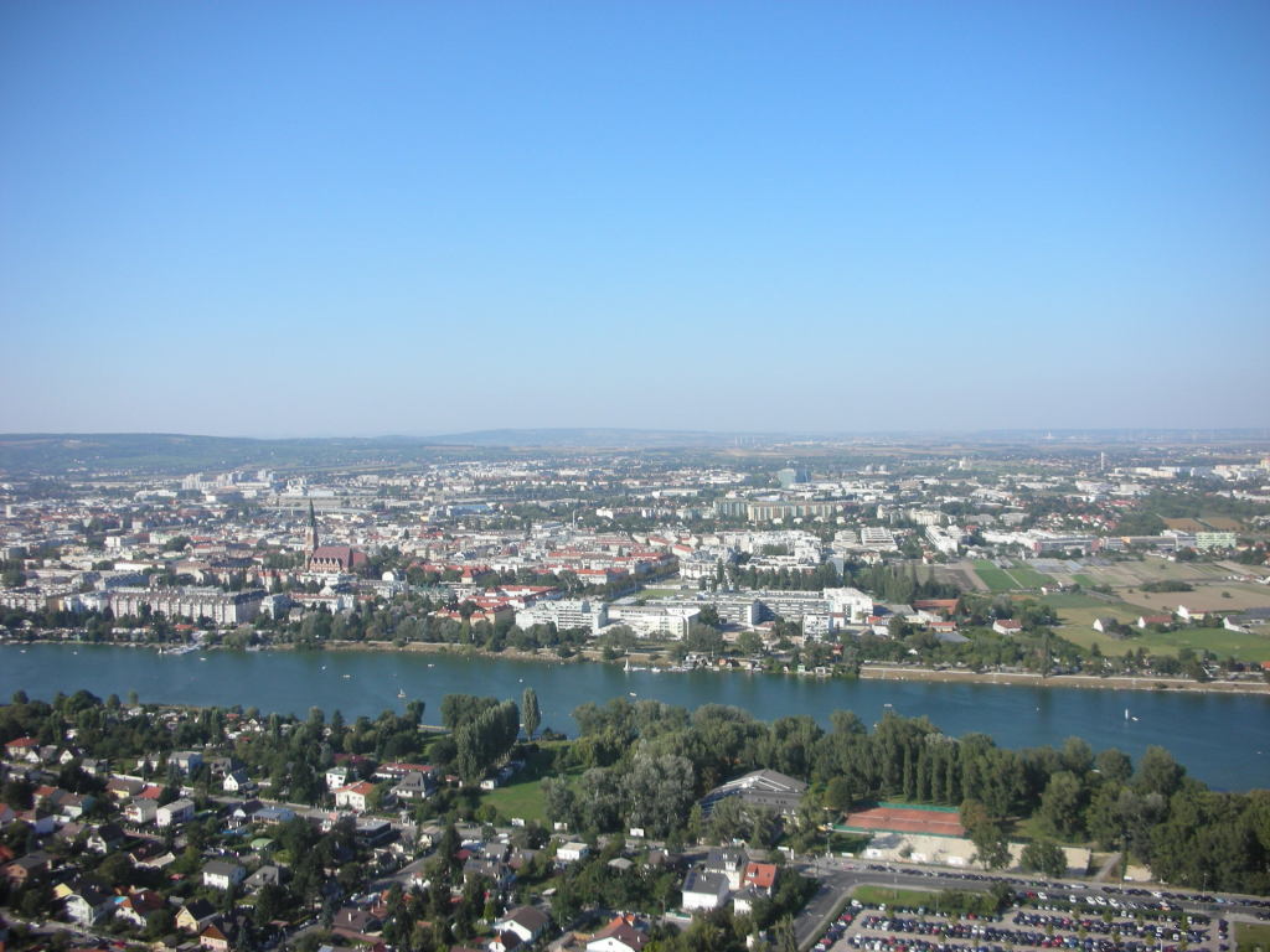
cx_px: 635
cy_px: 476
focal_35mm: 35
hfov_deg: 52.6
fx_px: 1284
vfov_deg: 40.7
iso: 50
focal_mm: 5.8
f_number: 8.5
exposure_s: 1/74.8
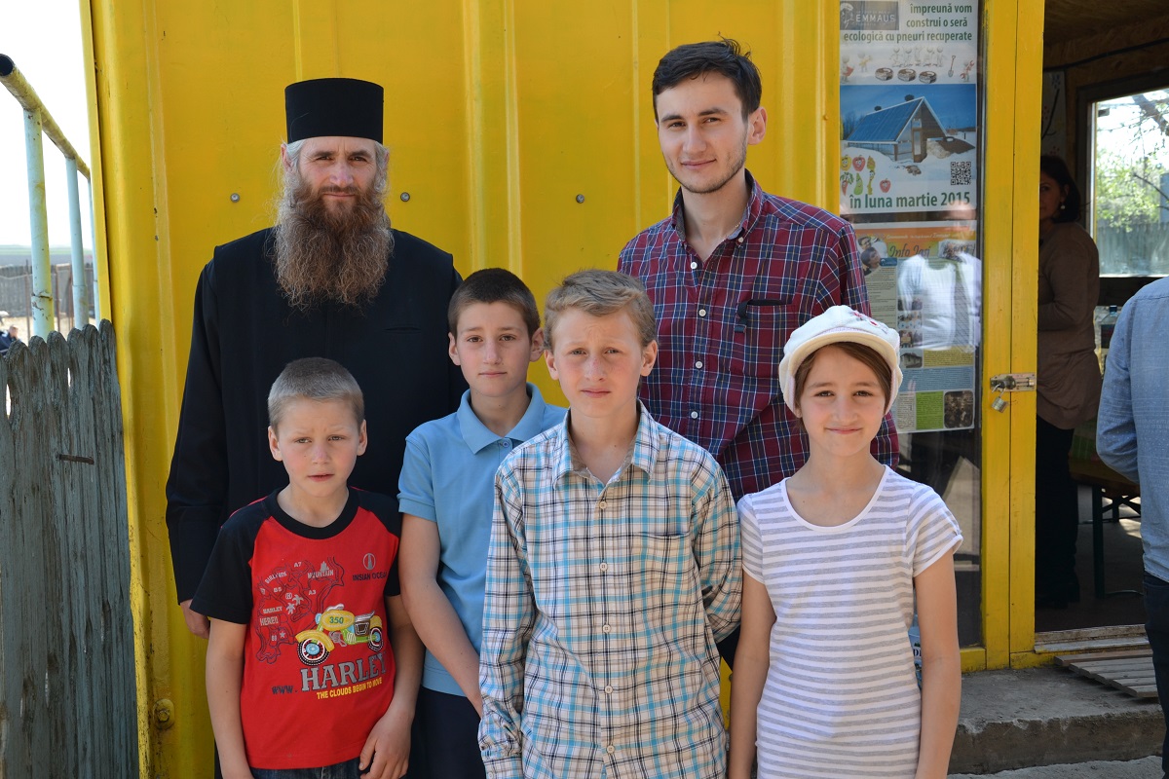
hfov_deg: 46.4
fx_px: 1364
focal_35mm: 42
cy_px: 390
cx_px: 584
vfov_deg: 31.9
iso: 140
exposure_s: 1/125
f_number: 5.6
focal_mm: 28
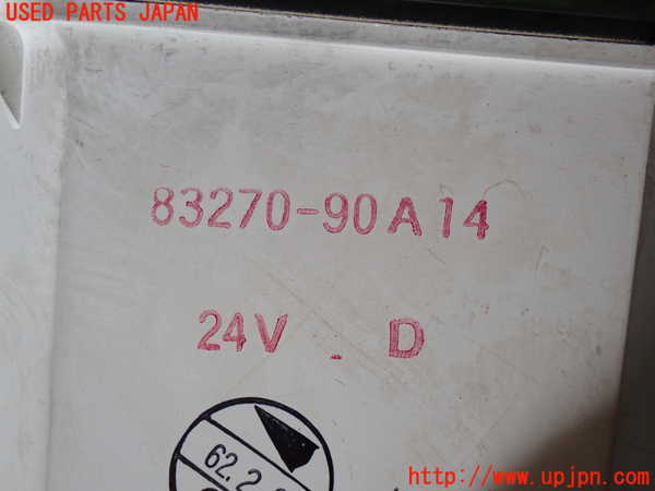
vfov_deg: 20.7
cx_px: 328
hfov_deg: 27.4
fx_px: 1343
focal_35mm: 71
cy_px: 246
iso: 200
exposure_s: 1/125
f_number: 3.9
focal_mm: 12.73
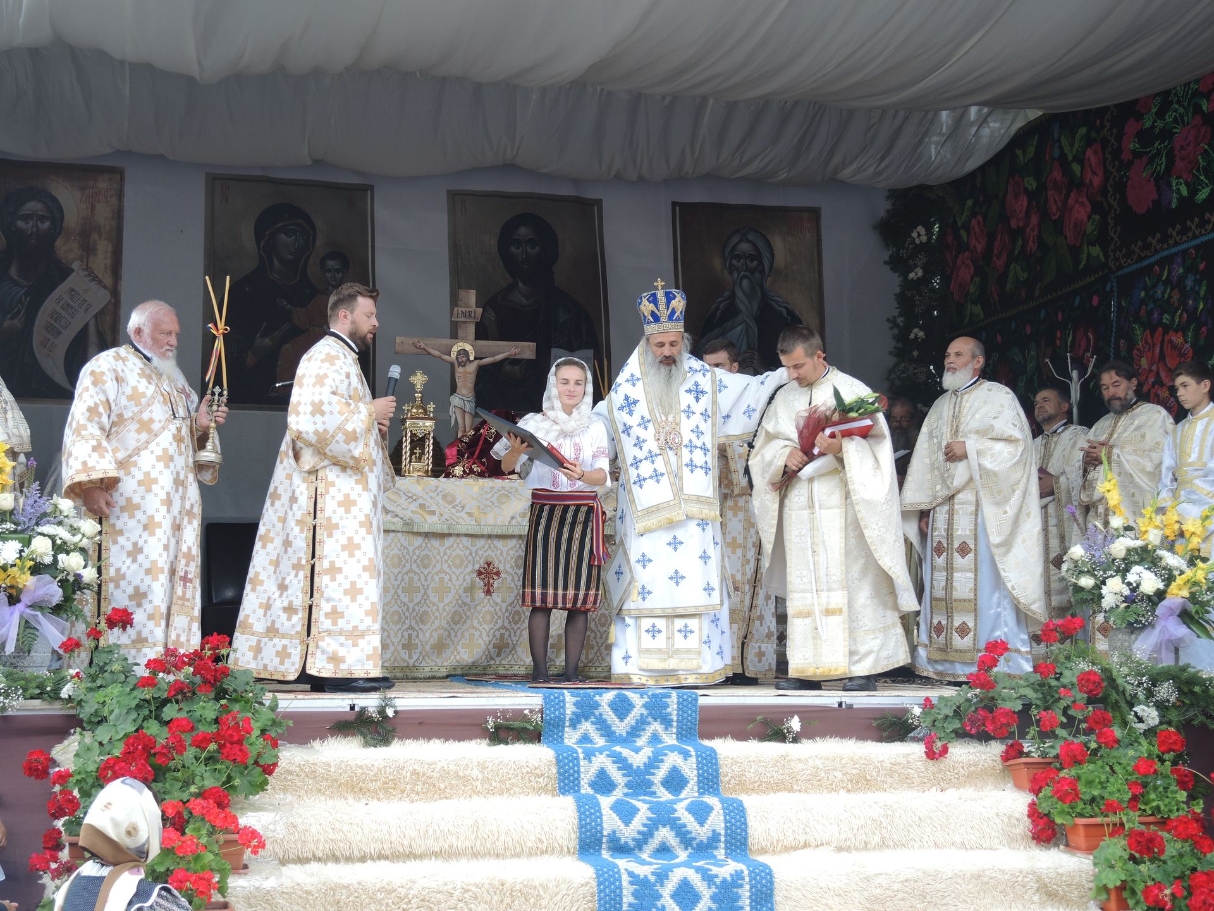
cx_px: 607
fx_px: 1754
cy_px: 456
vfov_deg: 29.1
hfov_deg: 38.2
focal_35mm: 50
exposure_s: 1/100
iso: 100
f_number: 2.8
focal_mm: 11
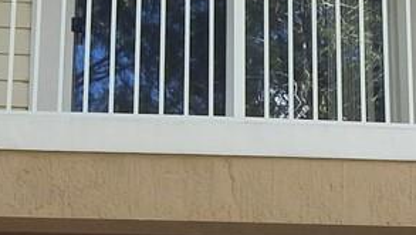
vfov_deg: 9.1
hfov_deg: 16.2
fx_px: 1445
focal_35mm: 131
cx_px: 355
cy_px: 308
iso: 125
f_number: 3
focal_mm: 4
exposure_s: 1/100
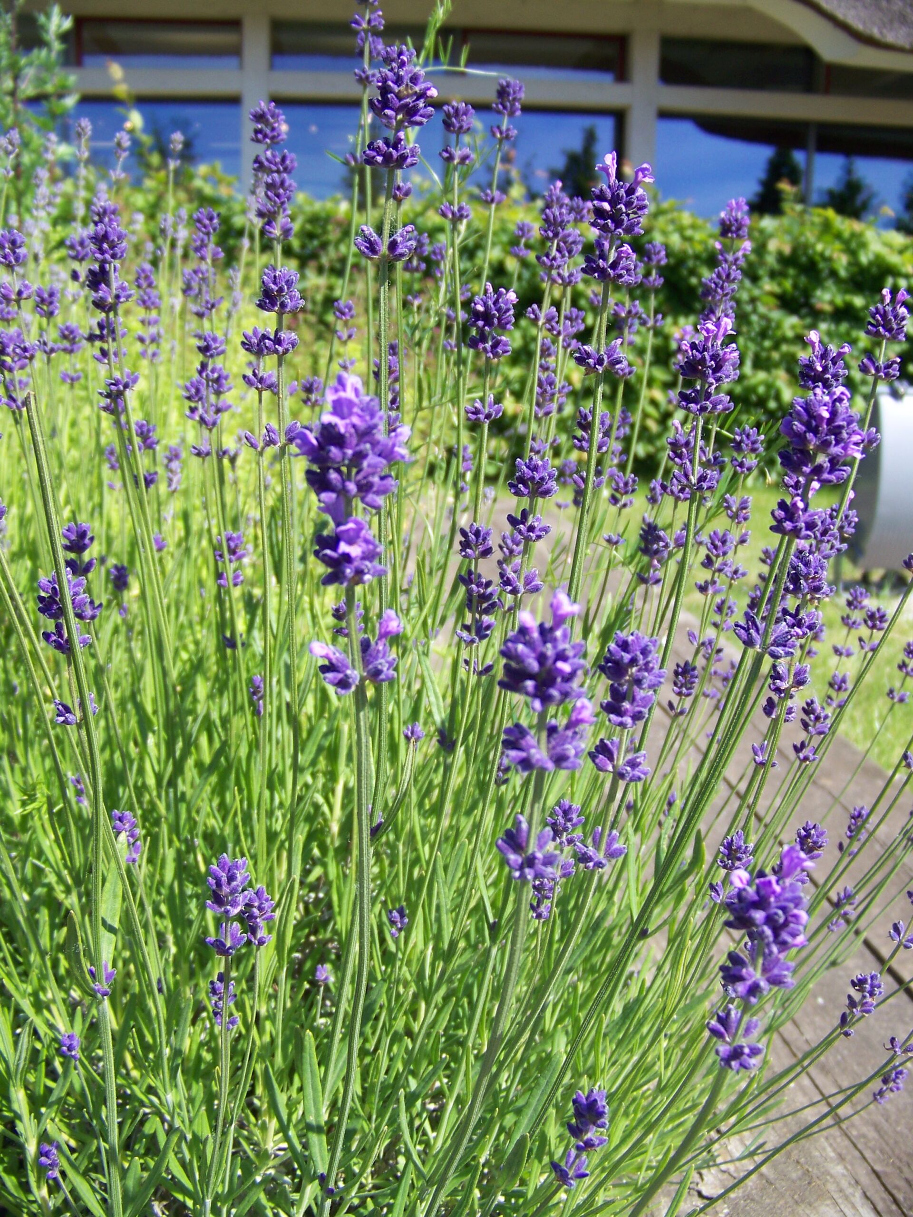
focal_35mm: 36
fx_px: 1266
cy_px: 608
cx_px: 456
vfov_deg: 51.4
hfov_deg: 39.7
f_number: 2.8
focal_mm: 5.85
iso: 64
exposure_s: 1/400
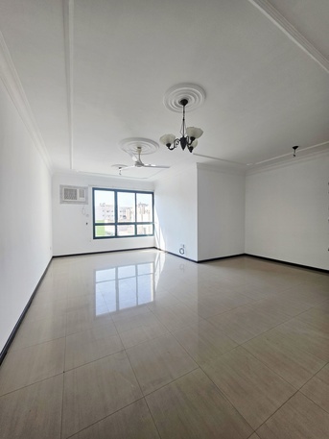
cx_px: 164
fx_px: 165
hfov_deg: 89.9
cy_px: 220
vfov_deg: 106.2
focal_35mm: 13
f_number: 1.9
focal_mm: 2.2
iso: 40
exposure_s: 1/312
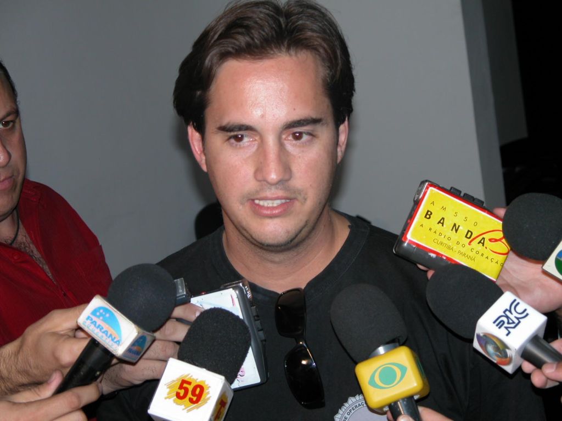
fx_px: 1851
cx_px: 281
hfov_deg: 17.3
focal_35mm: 114
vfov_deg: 13.0
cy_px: 210
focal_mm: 29.5
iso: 100
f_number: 3.7
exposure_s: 1/125
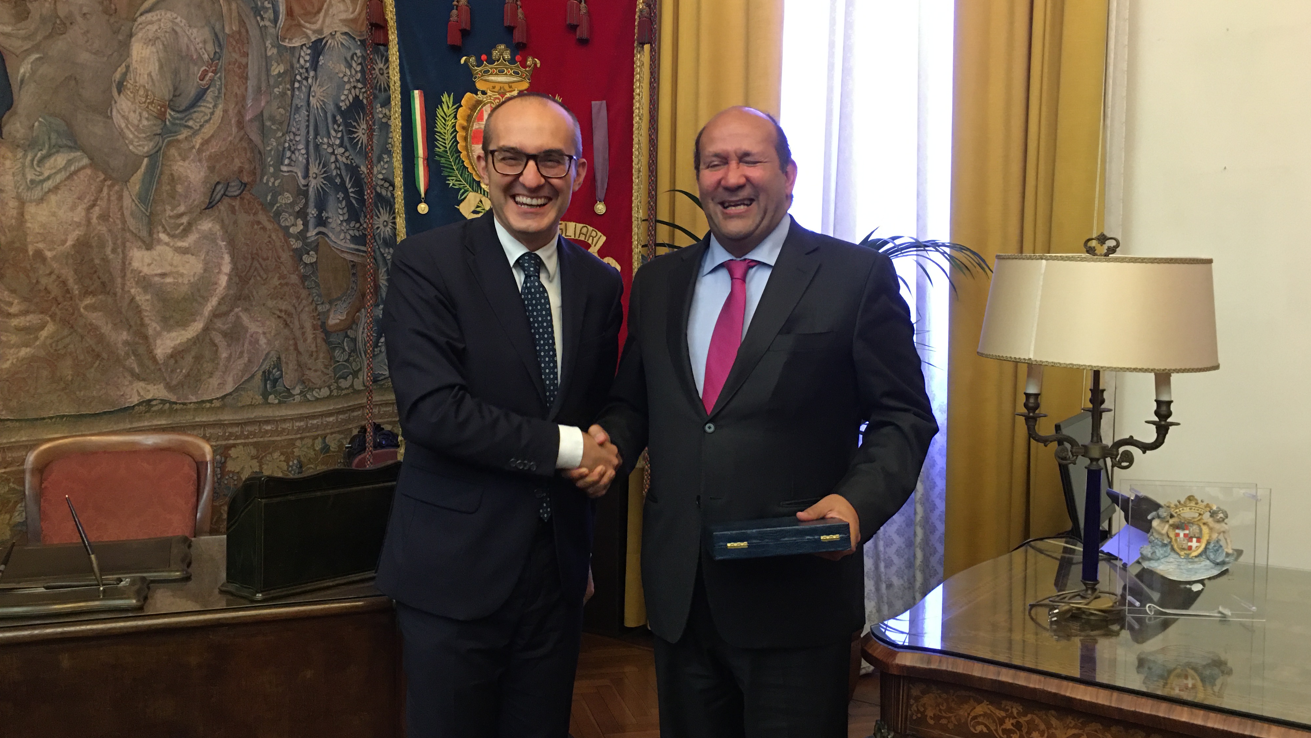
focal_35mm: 32
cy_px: 363
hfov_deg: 61.0
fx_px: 1112
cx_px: 663
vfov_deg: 36.7
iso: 125
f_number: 2.2
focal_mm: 4.15
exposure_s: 1/17
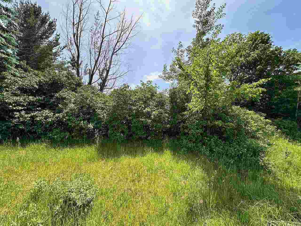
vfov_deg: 85.7
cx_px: 150
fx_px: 122
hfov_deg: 102.1
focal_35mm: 14
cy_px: 113
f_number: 2.2
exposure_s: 1/940
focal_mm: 2.22
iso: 40
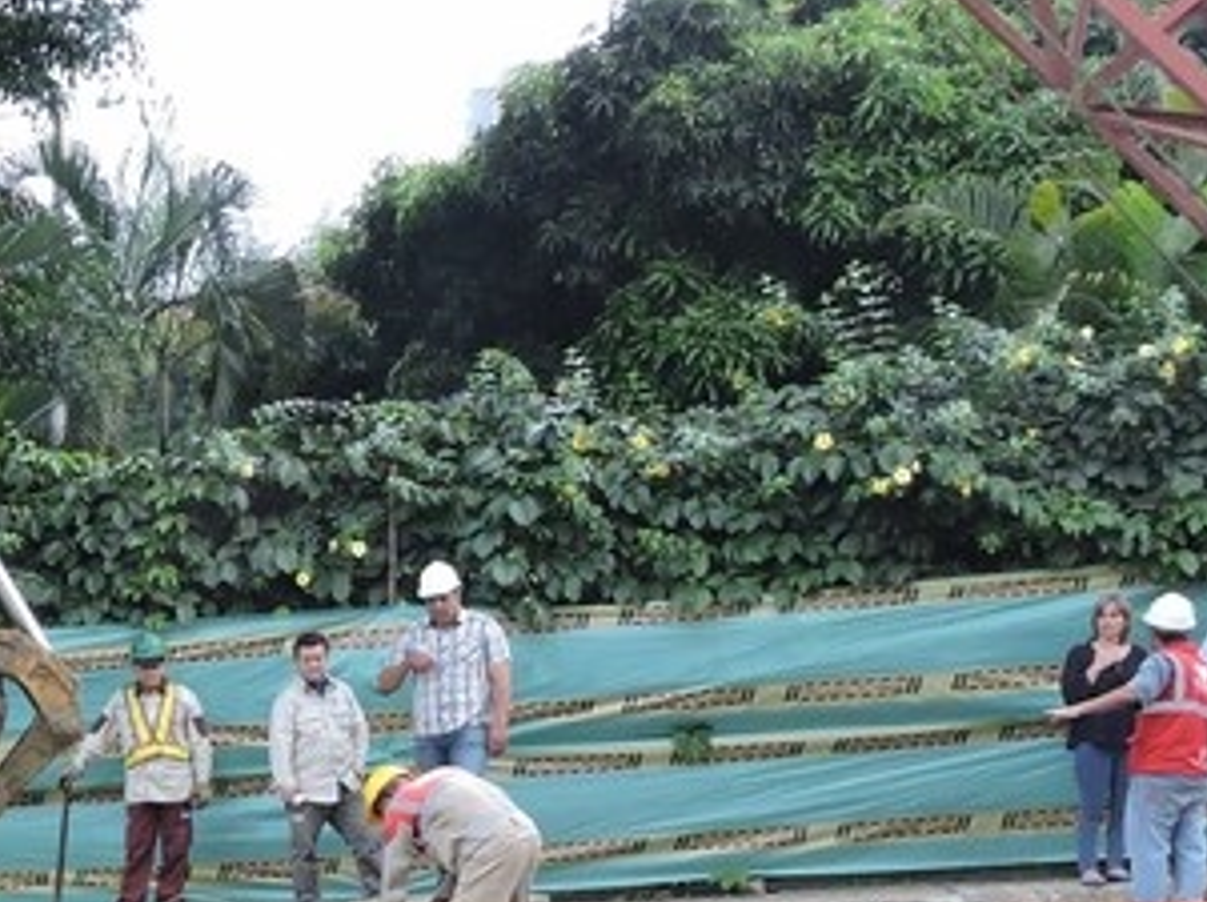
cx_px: -249
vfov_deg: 17.6
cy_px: 974
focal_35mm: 81
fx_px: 2821
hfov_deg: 22.3
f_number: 3.5
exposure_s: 1/160
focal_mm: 5
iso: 400
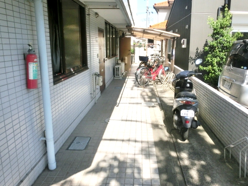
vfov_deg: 51.3
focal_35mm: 27
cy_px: 85
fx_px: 193
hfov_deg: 65.1
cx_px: 138
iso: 80
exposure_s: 1/160
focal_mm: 4.24
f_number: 7.9
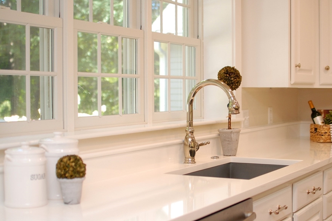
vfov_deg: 22.0
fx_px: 568
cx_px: 193
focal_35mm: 62
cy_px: 127
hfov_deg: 32.5
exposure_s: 1/200
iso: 400
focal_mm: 35
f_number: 2.5
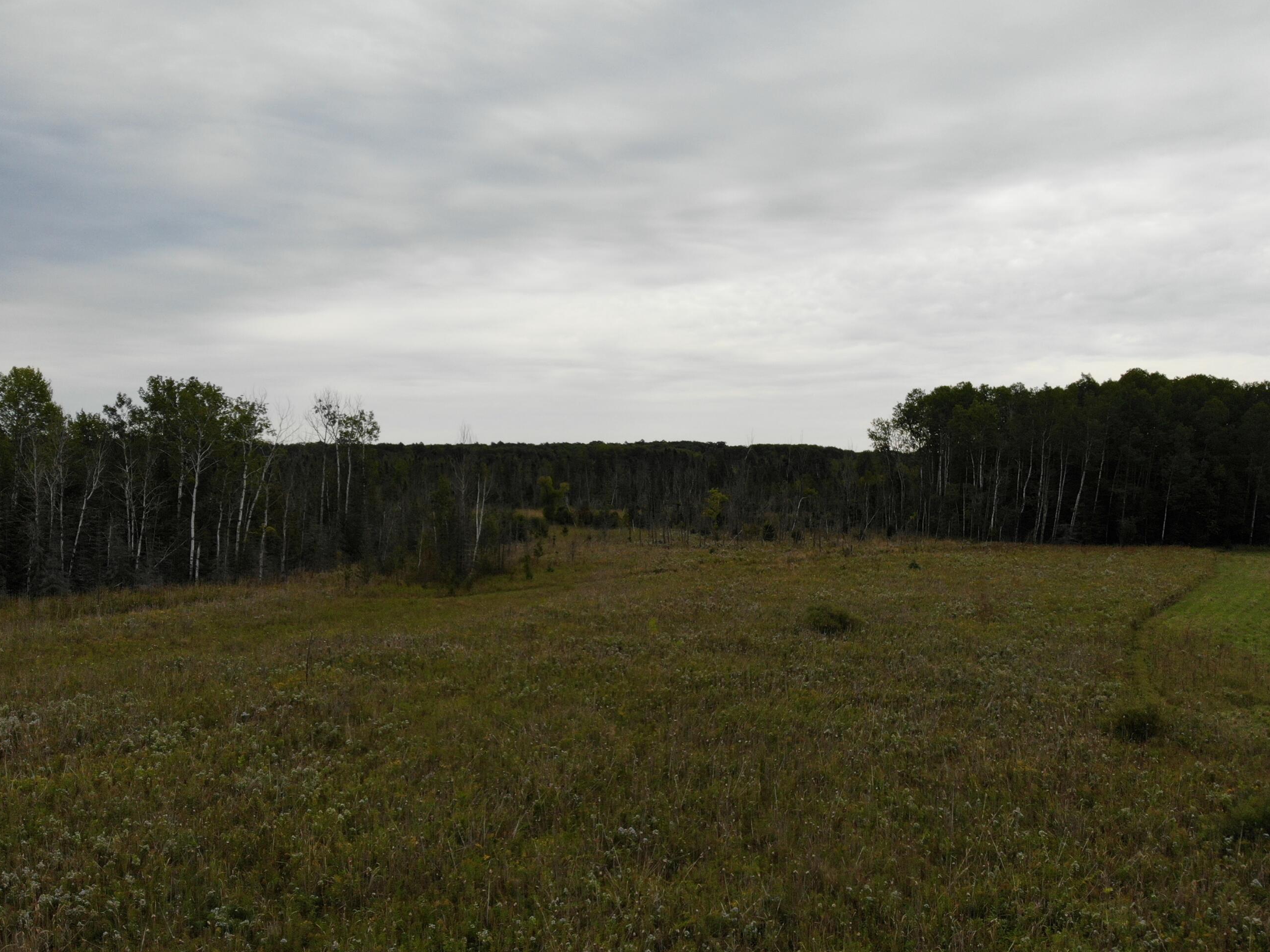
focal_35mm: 28
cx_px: 652
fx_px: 1027
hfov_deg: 63.4
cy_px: 483
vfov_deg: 49.7
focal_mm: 4.5
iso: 100
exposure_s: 1/701
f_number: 2.8
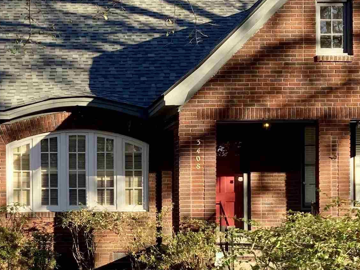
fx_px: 790
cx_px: 57
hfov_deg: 25.1
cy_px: 212
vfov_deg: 19.2
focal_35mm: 76
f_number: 1.8
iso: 20
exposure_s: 1/274
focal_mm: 3.99
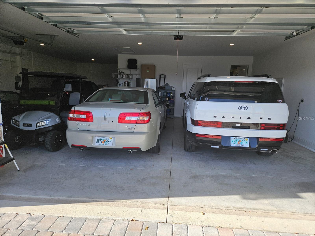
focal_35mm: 23
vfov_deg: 58.9
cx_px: 158
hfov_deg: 73.9
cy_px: 118
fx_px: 209
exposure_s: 1/2000
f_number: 1.8
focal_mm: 5.4
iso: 100
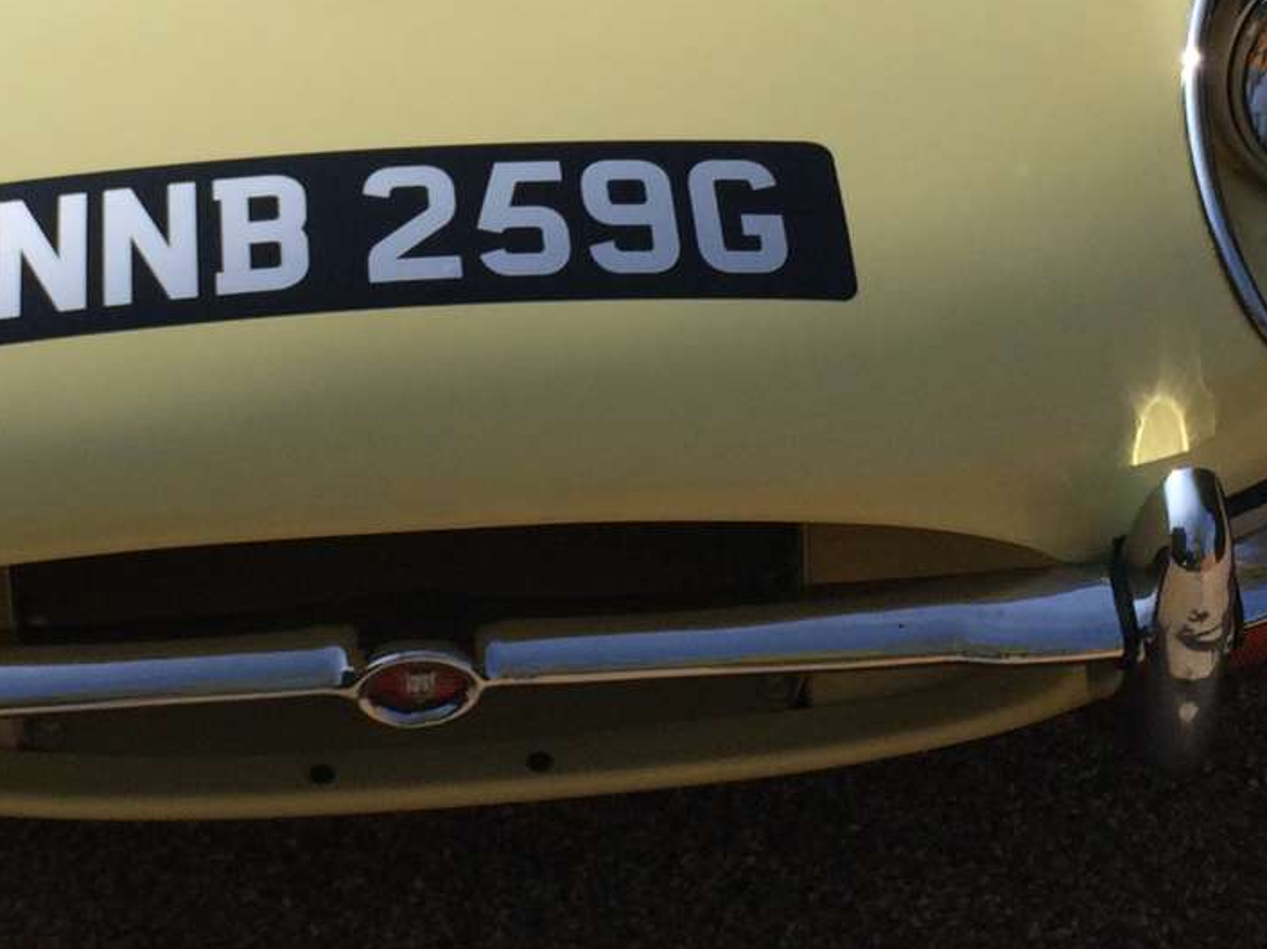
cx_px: 526
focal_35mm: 85
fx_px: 3110
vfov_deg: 17.0
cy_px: -14
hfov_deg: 23.0
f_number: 2.2
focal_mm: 4.12
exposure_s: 1/4566
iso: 40
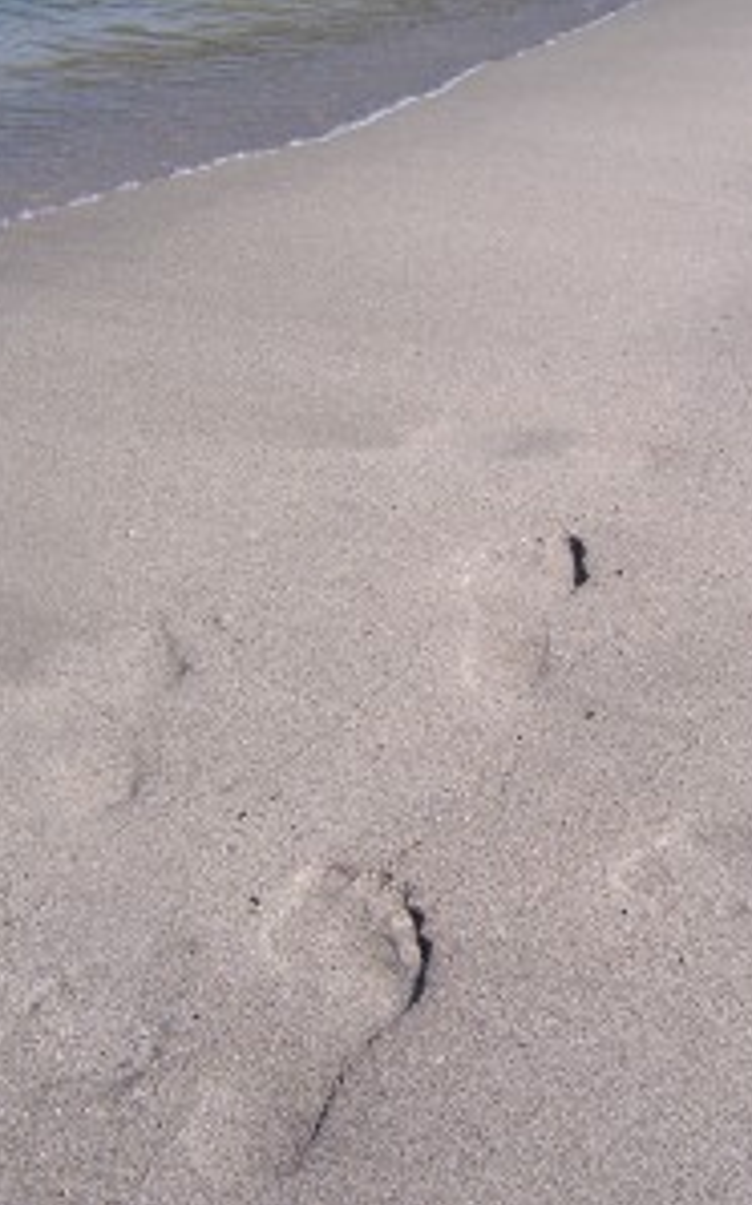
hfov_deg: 27.3
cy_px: 602
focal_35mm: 47
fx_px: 1543
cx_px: 453
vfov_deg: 42.7
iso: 80
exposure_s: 1/750
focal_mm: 5.5
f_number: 4
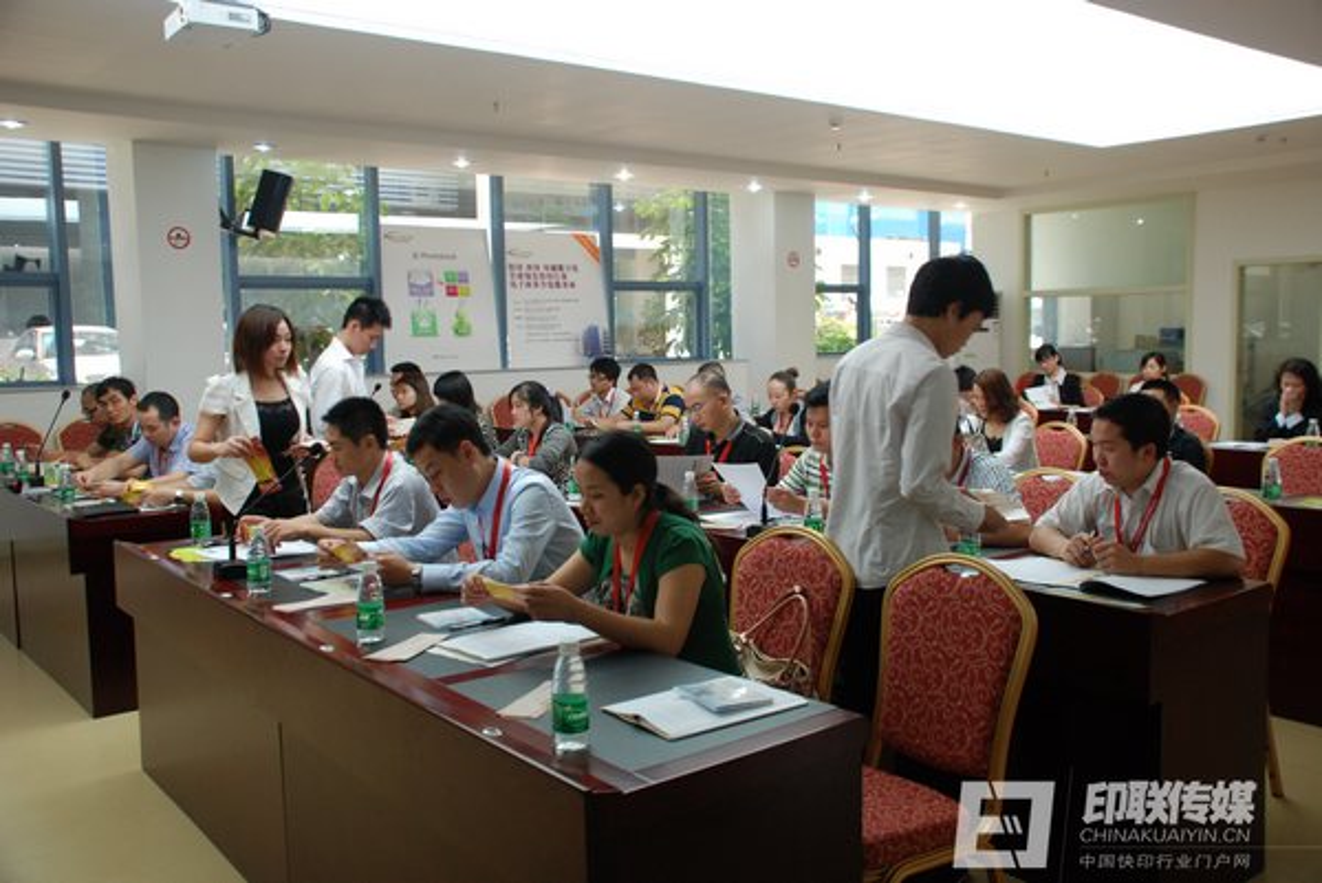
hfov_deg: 57.2
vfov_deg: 40.0
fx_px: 1213
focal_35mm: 33
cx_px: 661
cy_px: 442
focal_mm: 22
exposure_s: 1/60
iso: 500
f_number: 4
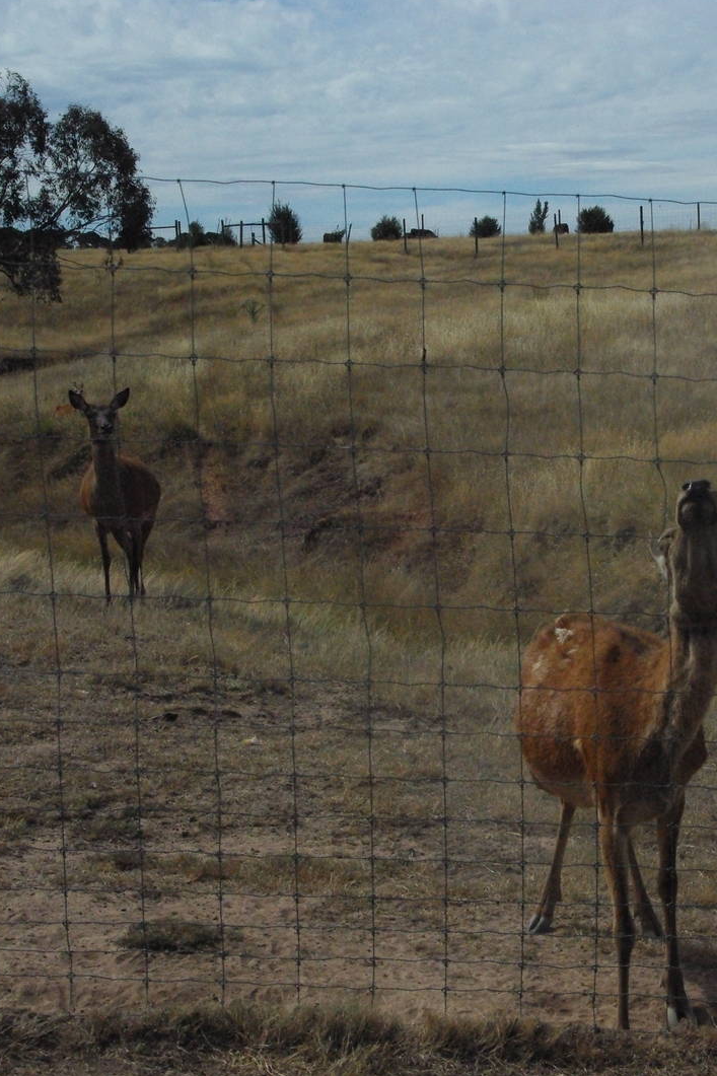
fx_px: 2301
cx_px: 522
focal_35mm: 77
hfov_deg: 17.6
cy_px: 537
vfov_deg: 26.3
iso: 1600
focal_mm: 34
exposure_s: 1/3000
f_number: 11
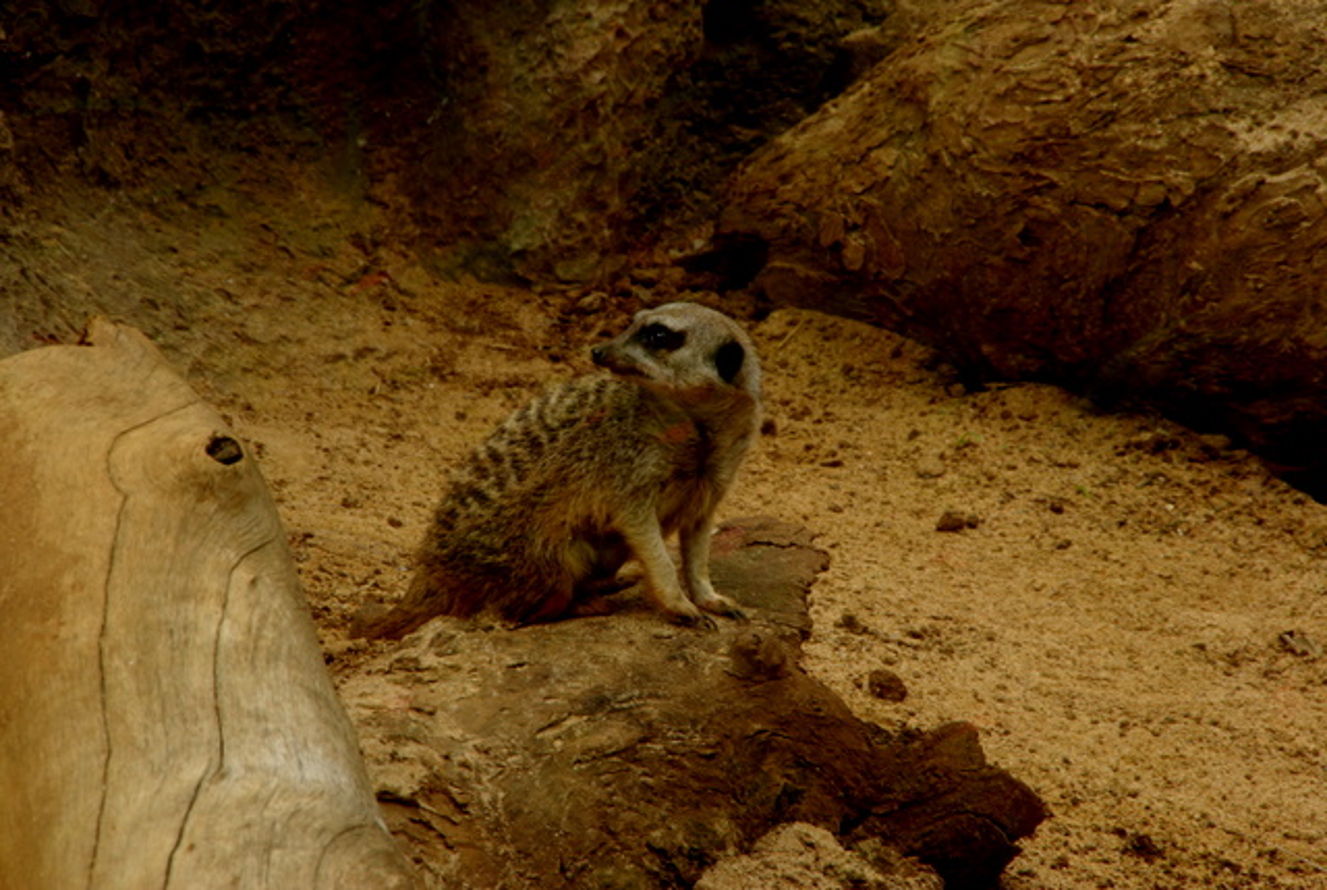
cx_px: 664
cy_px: 445
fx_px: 8584
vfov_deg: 5.9
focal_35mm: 232
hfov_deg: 8.8
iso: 100
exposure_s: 1/10
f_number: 16
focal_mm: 155
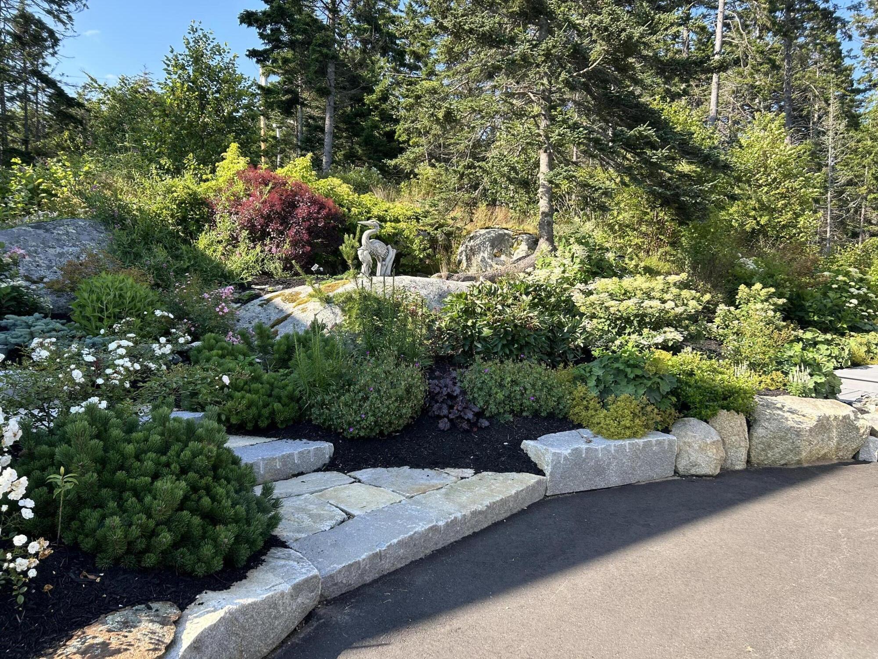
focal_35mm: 26
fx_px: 659
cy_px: 330
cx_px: 439
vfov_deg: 53.1
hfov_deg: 67.3
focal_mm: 5.7
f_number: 1.5
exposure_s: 1/827
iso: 50
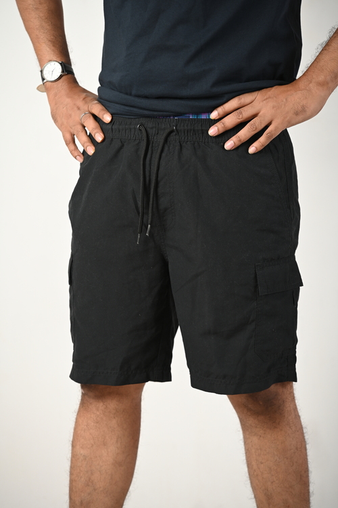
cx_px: 169
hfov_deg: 6.9
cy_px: 254
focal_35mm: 200
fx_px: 2816
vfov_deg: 10.3
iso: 250
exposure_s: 1/160
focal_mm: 200
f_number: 4
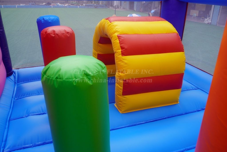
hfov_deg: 61.9
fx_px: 189
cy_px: 76
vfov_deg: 43.6
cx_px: 114
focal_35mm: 30
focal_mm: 20
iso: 100
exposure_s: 1/125
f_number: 9
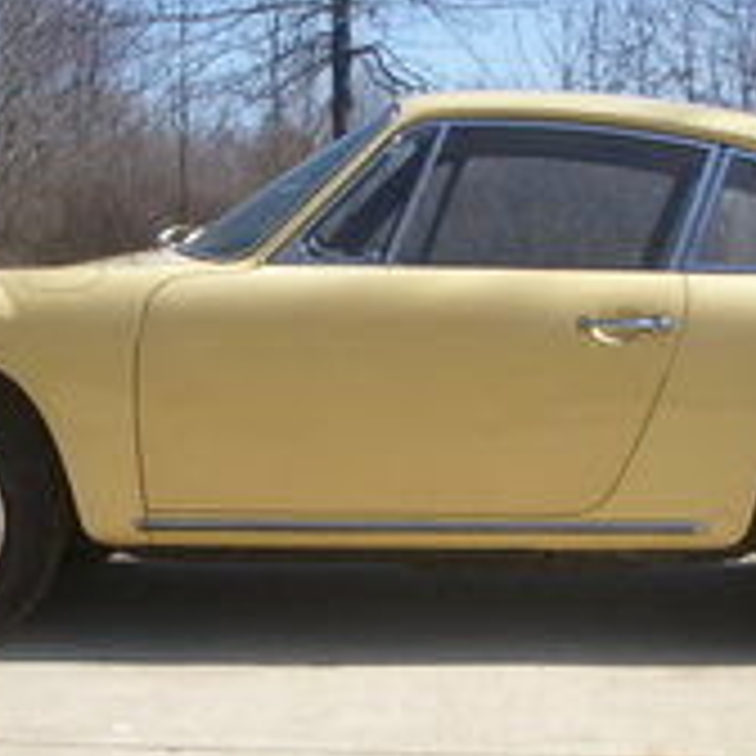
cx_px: 472
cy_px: 482
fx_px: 1977
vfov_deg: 21.6
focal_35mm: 80
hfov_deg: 21.6
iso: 100
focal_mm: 6.3
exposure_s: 1/1000
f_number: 3.3
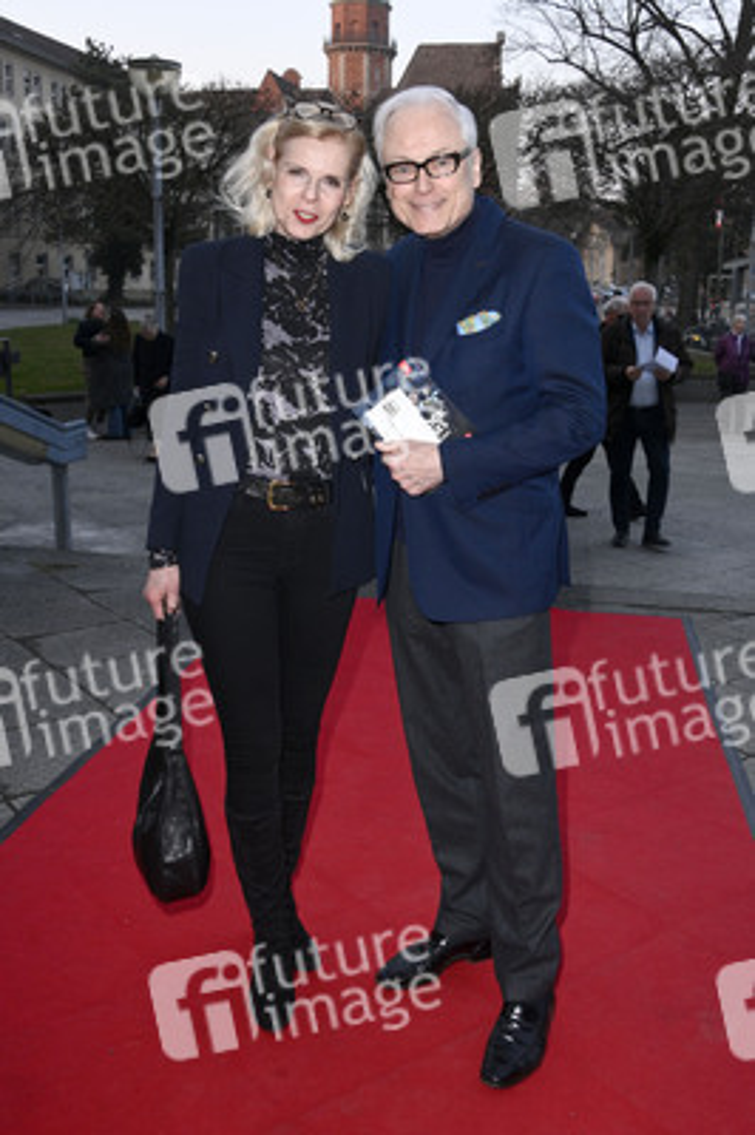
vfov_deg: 58.8
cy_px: 568
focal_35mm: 32
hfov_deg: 41.0
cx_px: 378
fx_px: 1008
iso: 1000
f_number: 6.3
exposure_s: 1/250
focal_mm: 32
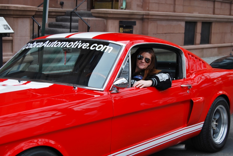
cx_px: 116
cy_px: 78
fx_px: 438
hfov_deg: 29.8
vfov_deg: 20.2
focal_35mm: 68
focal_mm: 45
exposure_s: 1/125
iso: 100
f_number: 5.6
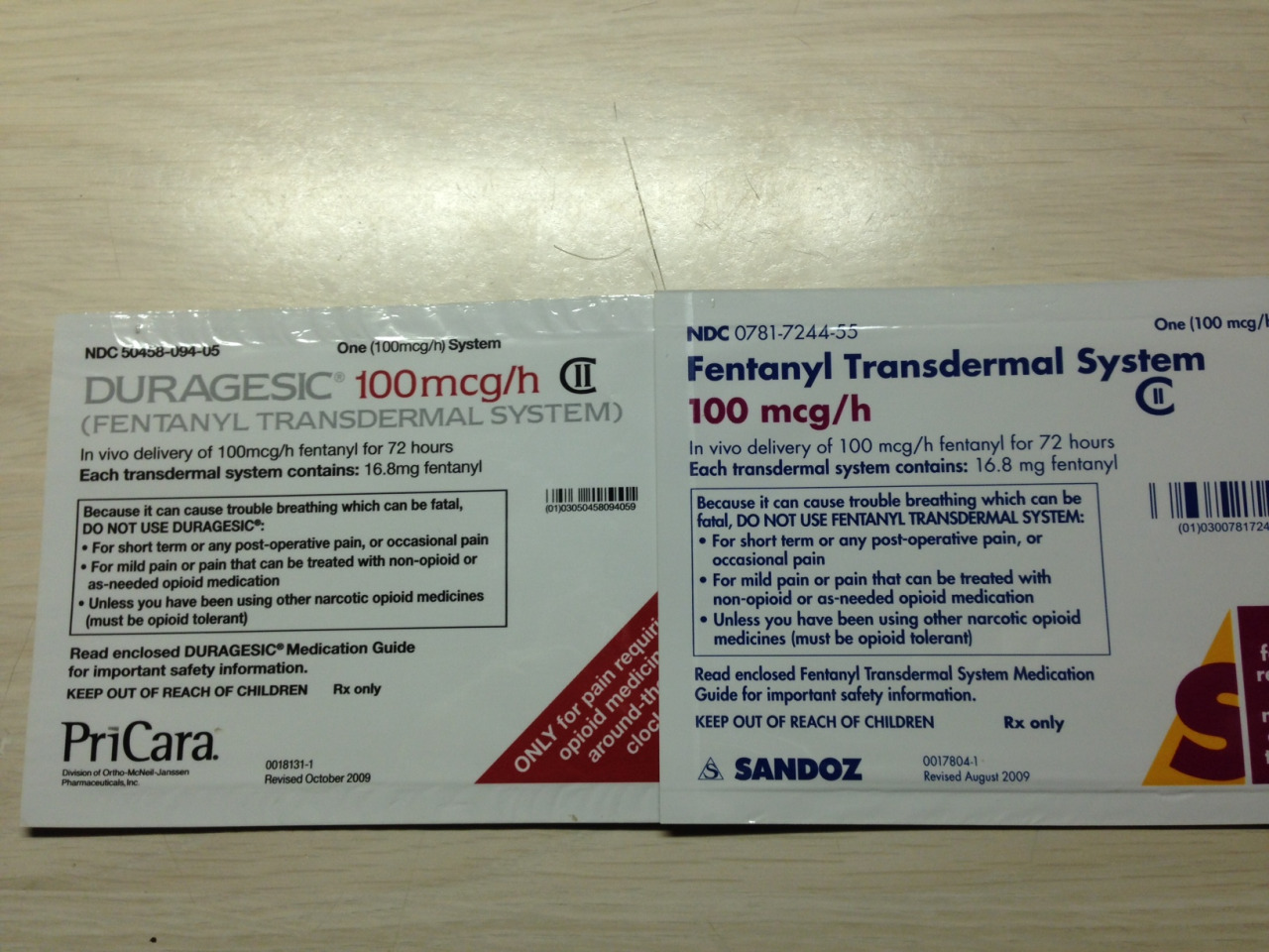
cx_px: 634
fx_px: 1210
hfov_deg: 55.4
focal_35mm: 33
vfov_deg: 42.9
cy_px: 476
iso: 50
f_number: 2.4
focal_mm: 4.12
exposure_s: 1/30
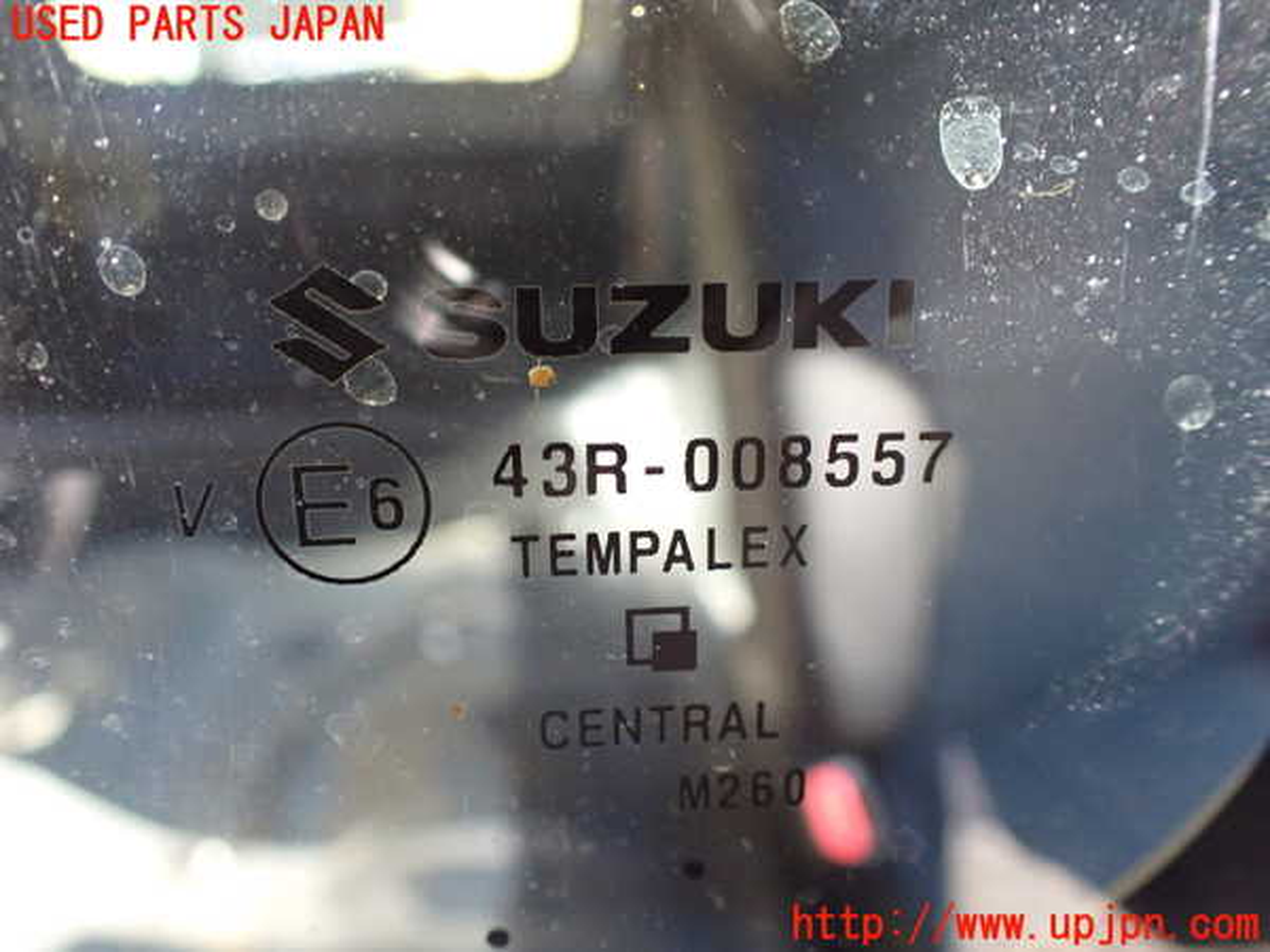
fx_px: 1101
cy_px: 476
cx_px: 635
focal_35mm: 30
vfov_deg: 46.8
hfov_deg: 60.0
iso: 800
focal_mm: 5.4
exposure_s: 1/100
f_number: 2.3
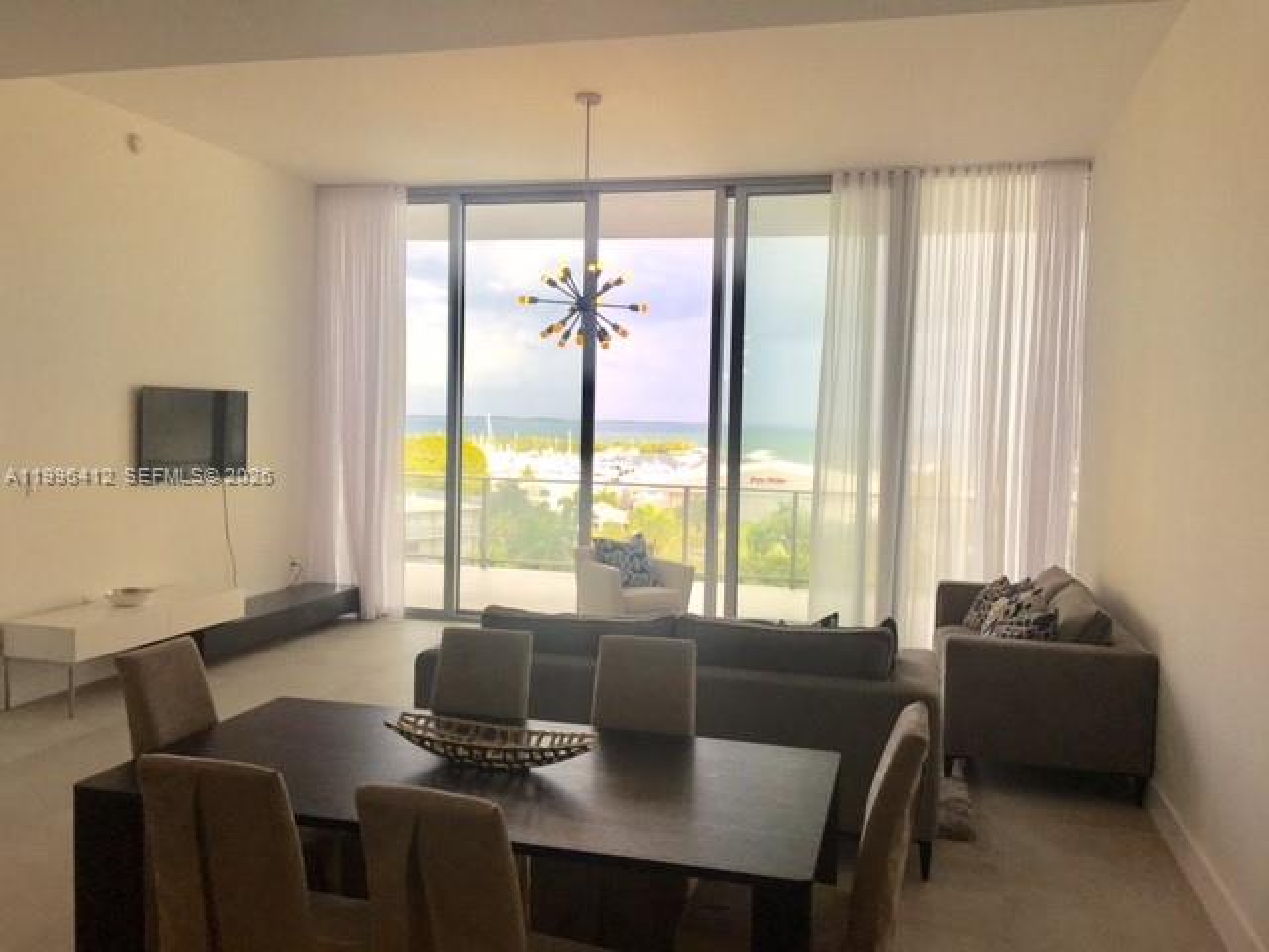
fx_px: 1063
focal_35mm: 29
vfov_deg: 48.2
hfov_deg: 61.7
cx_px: 634
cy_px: 476
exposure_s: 1/298
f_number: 2.2
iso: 25
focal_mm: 4.15
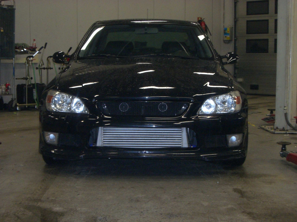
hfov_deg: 29.4
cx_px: 148
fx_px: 566
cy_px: 111
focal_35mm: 66
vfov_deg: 22.3
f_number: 3.6
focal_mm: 10.7
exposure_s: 1/60
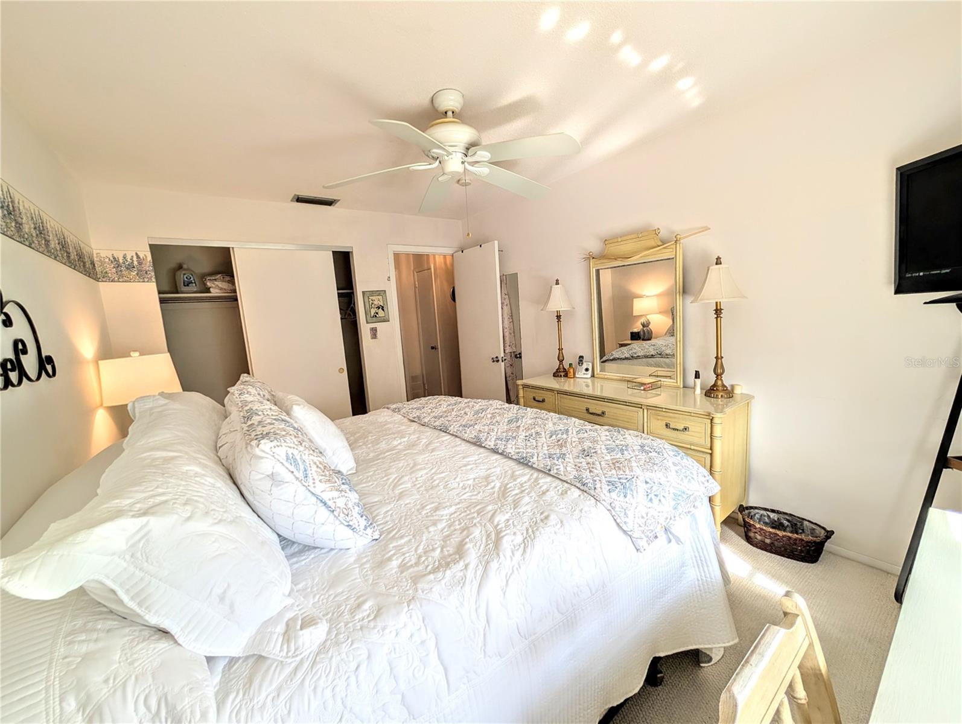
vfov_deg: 94.6
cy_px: 362
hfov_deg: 110.5
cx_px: 481
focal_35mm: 12
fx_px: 334
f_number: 1.7
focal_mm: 2.02
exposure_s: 1/218
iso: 61
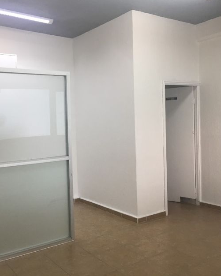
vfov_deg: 47.9
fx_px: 311
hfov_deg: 39.1
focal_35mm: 38
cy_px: 138
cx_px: 94
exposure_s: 1/40
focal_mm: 4.15
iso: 32
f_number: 2.2
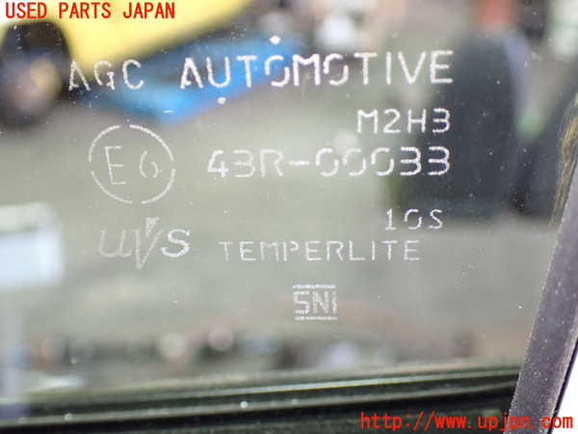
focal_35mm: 44
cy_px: 217
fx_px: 735
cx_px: 289
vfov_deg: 32.9
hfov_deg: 42.9
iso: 1250
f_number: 2.9
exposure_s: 1/40
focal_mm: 7.84
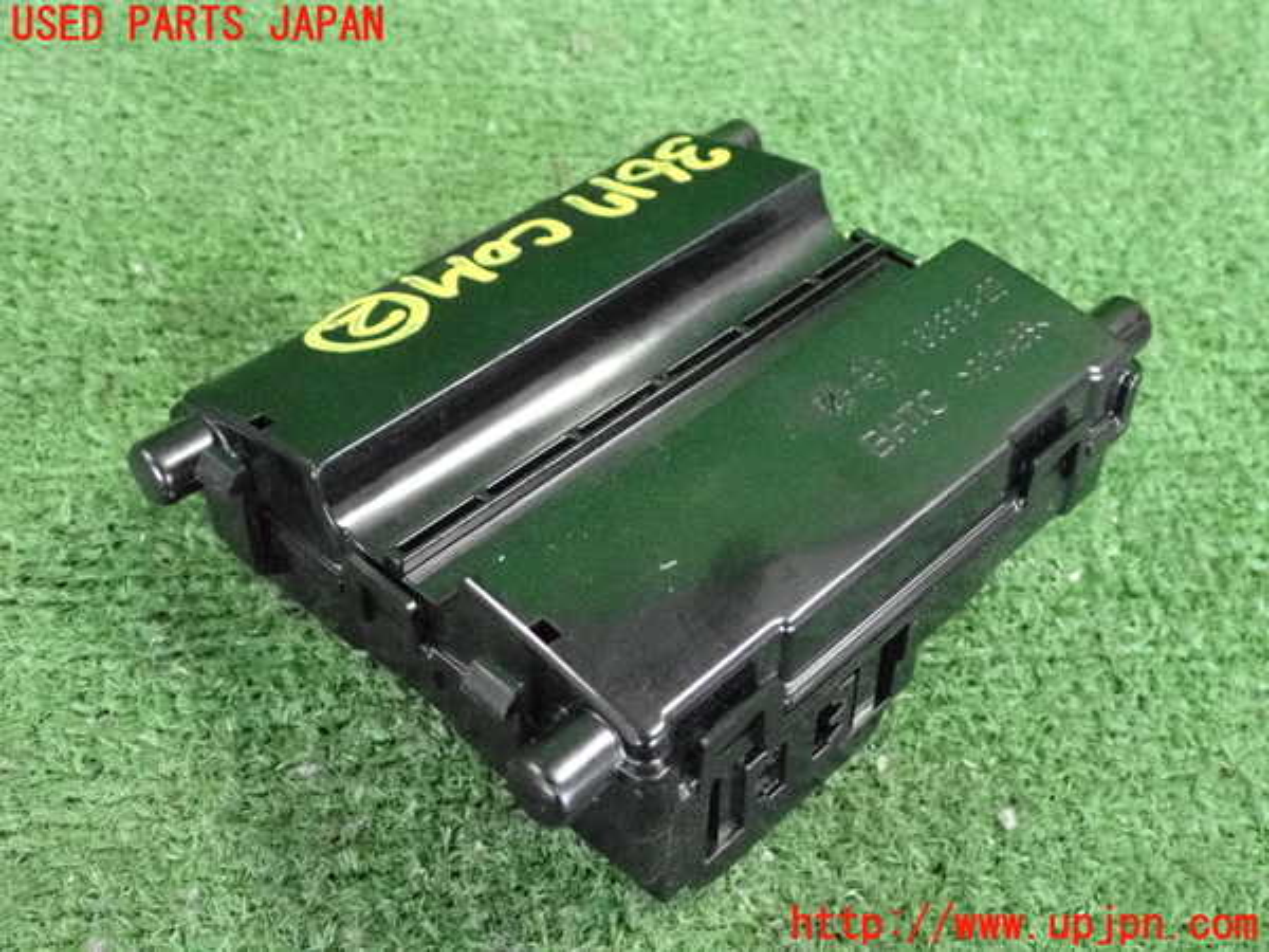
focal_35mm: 44
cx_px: 634
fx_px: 1613
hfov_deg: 42.9
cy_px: 476
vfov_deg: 32.9
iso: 5000
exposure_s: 1/125
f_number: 2.9
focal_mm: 7.84
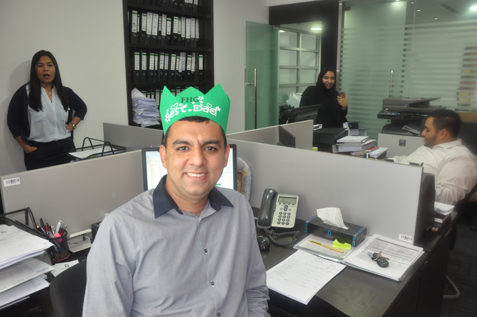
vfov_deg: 47.8
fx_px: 357
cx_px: 238
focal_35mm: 27
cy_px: 158
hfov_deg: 67.4
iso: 800
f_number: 4
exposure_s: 1/40
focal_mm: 18
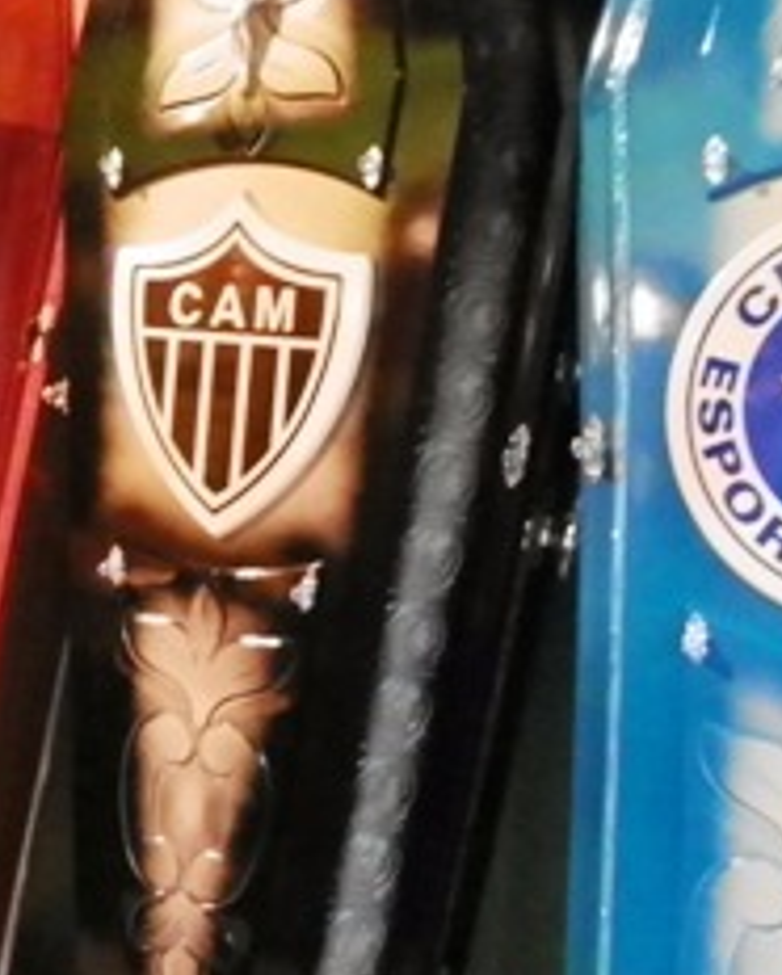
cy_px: 387
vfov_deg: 37.9
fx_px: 1416
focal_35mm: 49
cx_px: 231
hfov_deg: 30.5
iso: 800
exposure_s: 1/8
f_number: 2.8
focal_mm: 4.6
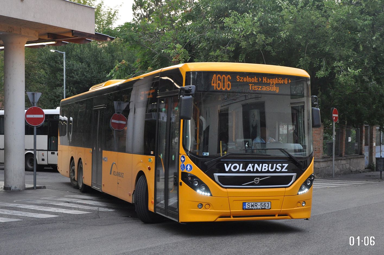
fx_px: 607
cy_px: 128
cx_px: 192
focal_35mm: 57
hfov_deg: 35.1
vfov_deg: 23.7
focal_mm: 38
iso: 1100
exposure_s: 1/500
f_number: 4.5
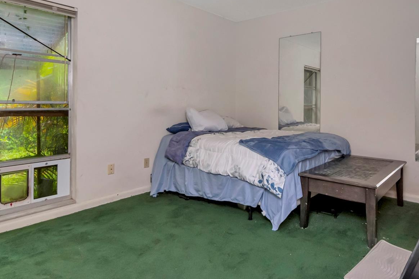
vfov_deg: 55.2
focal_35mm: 23
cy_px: 109
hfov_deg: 76.2
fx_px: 264
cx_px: 248
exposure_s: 1/13
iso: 800
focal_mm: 11
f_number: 10
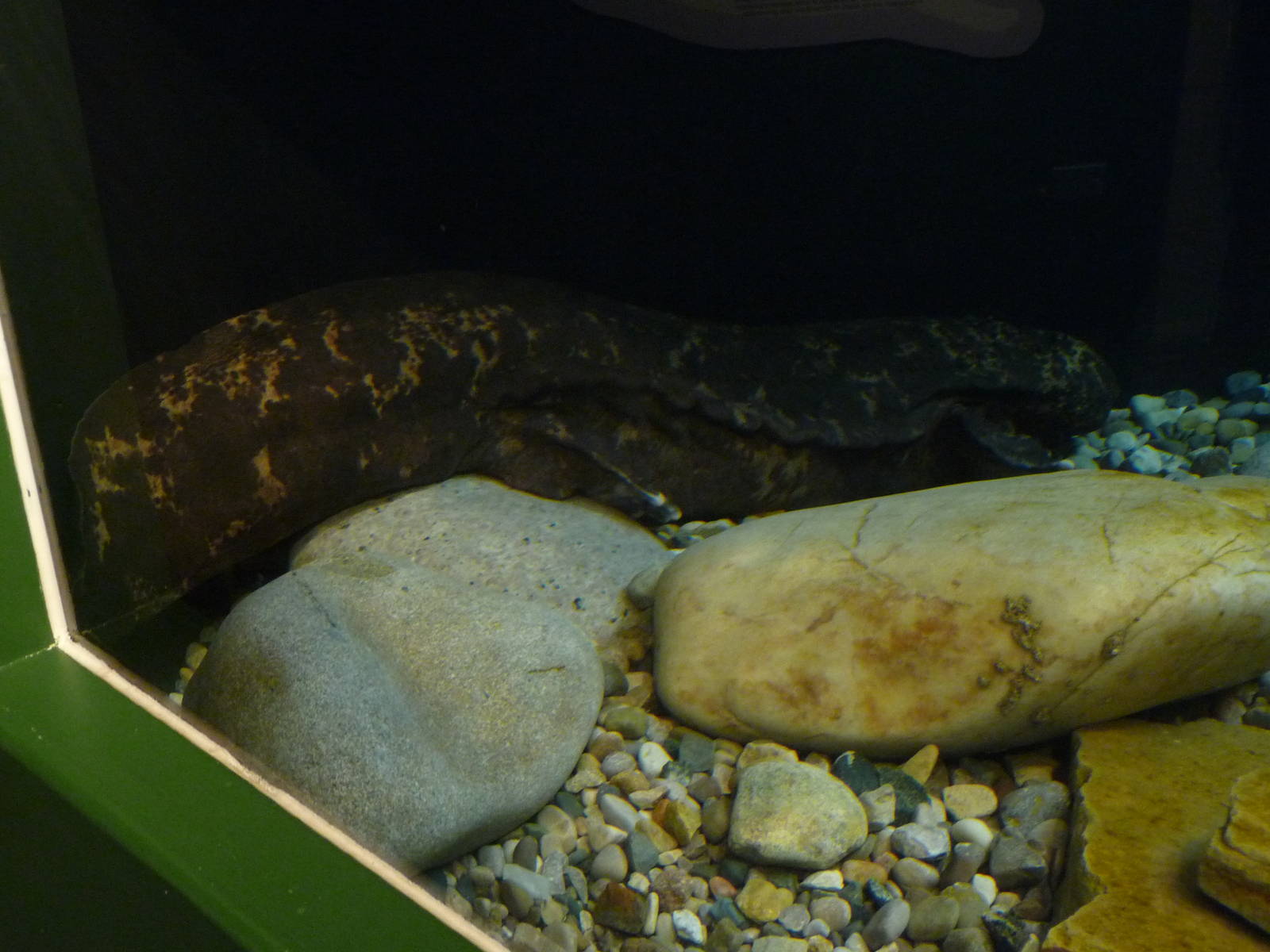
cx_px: 635
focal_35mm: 40
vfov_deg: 36.0
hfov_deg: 46.8
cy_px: 476
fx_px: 1468
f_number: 3.9
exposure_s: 1/8
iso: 400
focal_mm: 6.7
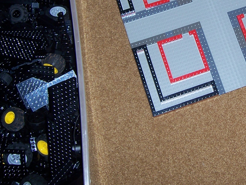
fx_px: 490
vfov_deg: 20.8
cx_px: 206
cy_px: 13
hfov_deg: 27.5
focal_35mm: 69
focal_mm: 6
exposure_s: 1/60
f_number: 3
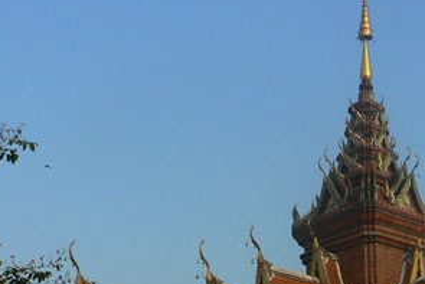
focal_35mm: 74
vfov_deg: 17.8
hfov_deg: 27.1
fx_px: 874
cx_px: 304
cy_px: 307
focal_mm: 4.6
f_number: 4
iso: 80
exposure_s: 1/400
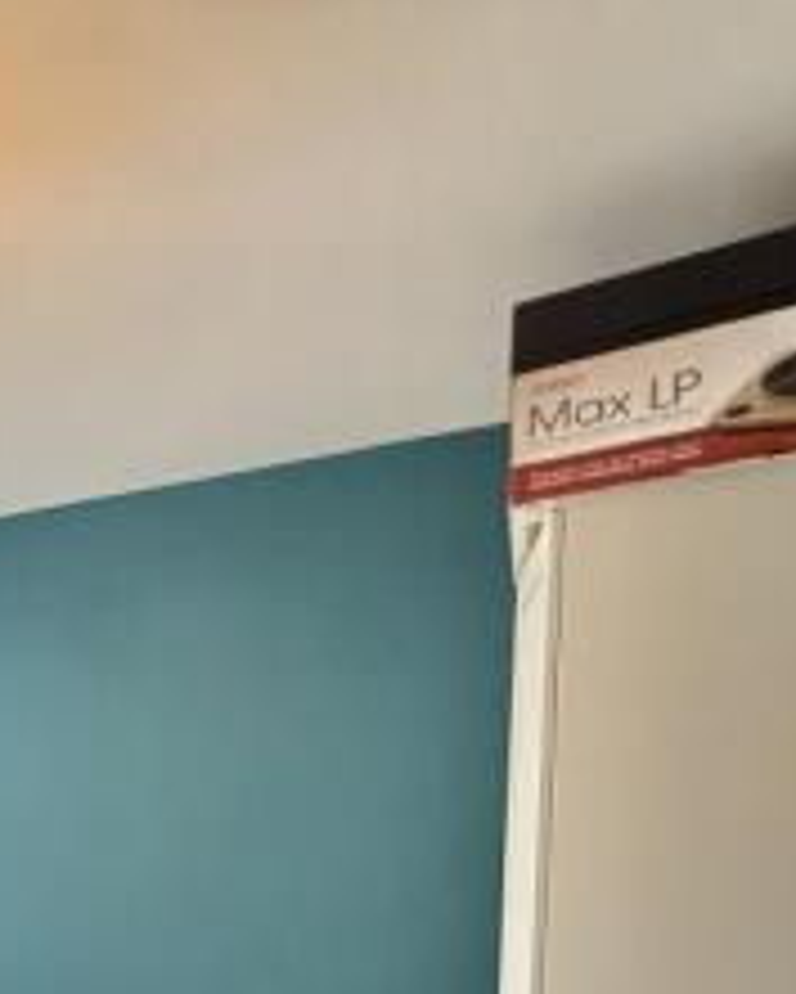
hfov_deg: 33.0
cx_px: -182
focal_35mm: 36
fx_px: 1059
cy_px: 974
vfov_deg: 43.7
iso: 500
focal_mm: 2.22
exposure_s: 1/100
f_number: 2.2
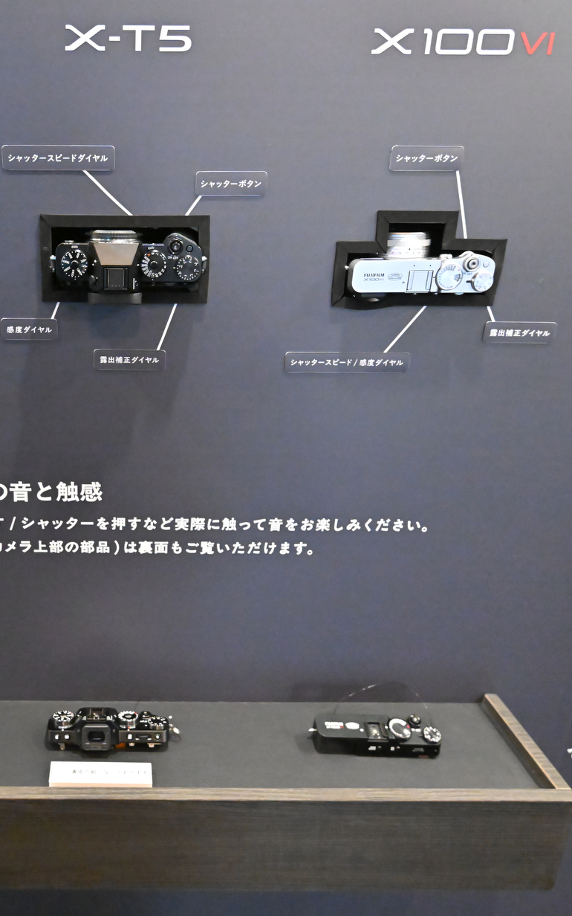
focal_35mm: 27
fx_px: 673
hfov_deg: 44.0
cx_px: 120
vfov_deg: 68.4
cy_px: 448
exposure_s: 1/100
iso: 10000
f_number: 4
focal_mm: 17
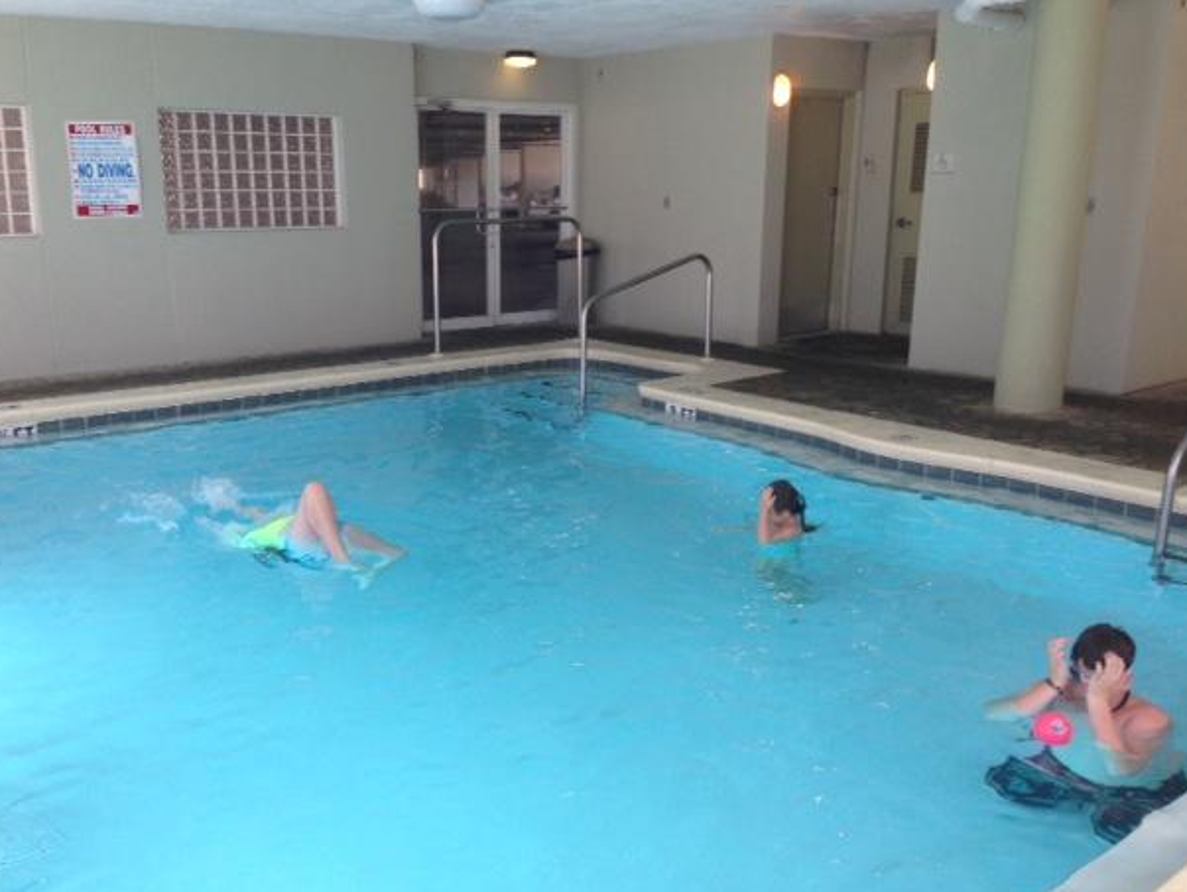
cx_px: 585
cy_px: 469
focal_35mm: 35
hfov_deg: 52.6
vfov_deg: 40.7
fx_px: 1201
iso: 50
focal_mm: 4.12
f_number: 2.4
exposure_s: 1/154
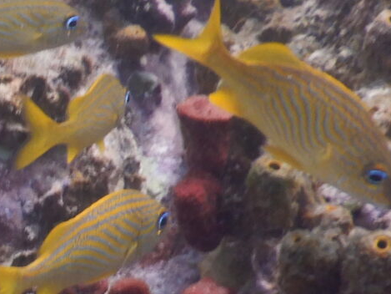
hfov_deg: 9.9
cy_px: 314
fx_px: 2169
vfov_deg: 7.7
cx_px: -263
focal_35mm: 192
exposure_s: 1/160
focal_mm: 7.8
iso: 125
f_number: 4.3
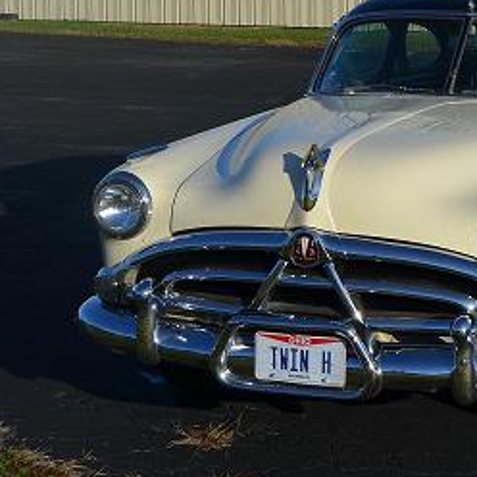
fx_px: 1575
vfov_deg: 17.1
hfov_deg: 16.5
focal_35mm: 101
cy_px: 90
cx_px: 581
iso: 100
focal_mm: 32
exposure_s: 1/320
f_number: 9
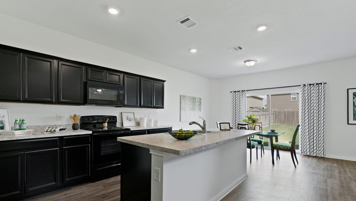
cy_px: 118
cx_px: 177
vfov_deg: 63.5
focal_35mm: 17
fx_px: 160
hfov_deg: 95.9
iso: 2000
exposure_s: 1/100
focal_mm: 16
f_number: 8
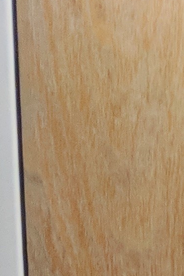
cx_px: 374
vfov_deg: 8.1
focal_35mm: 203
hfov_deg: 6.6
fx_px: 1556
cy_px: 919
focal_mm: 4.44
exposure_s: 1/120
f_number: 1.8
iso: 128
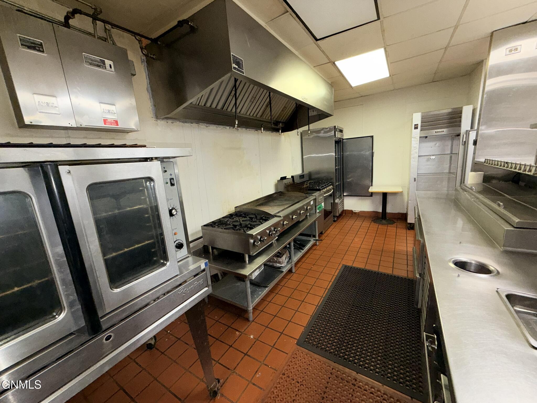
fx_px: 217
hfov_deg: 102.1
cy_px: 202
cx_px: 268
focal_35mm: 14
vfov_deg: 85.7
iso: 80
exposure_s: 1/60
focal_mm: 2.22
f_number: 2.2
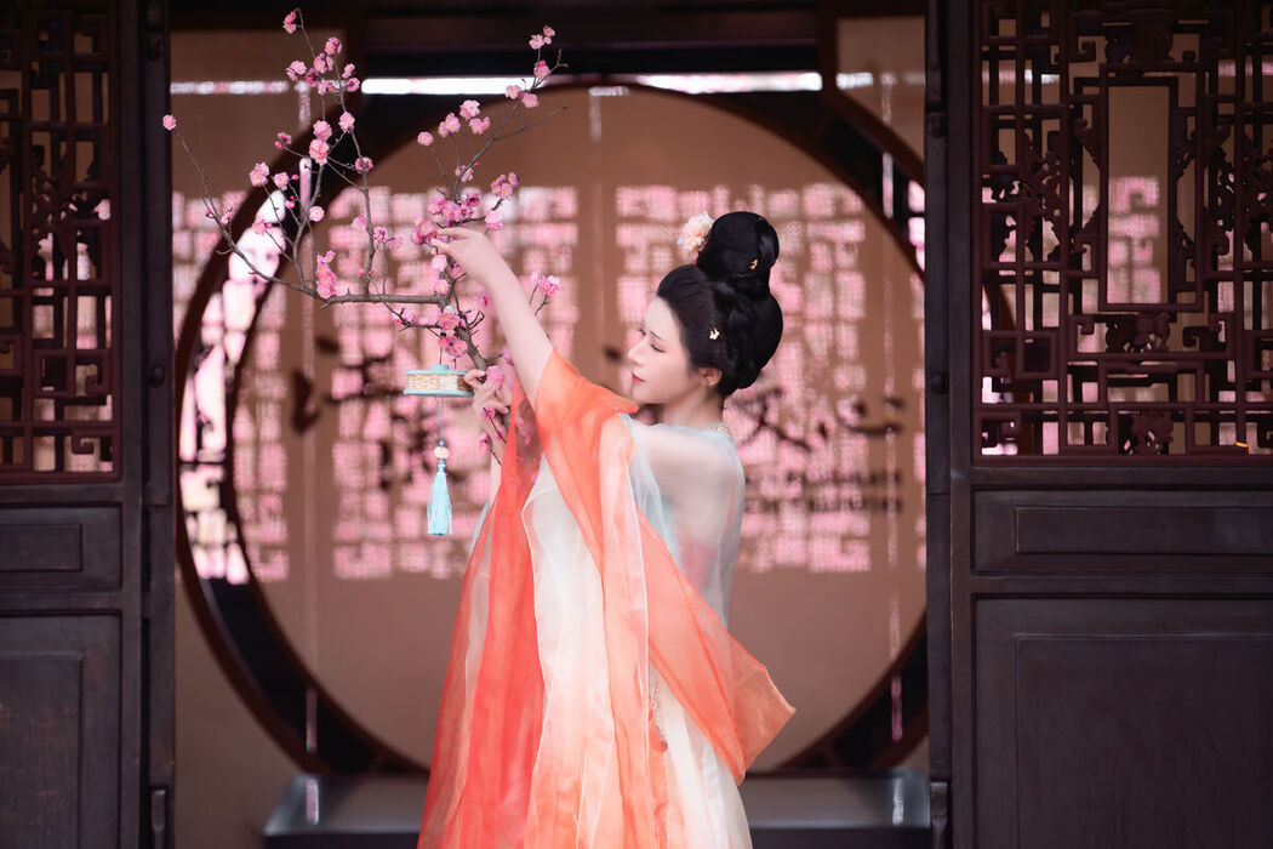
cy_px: 424
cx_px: 636
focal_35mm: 200
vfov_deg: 6.9
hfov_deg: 10.3
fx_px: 7072
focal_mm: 200
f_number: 2.8
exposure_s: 1/1000
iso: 800
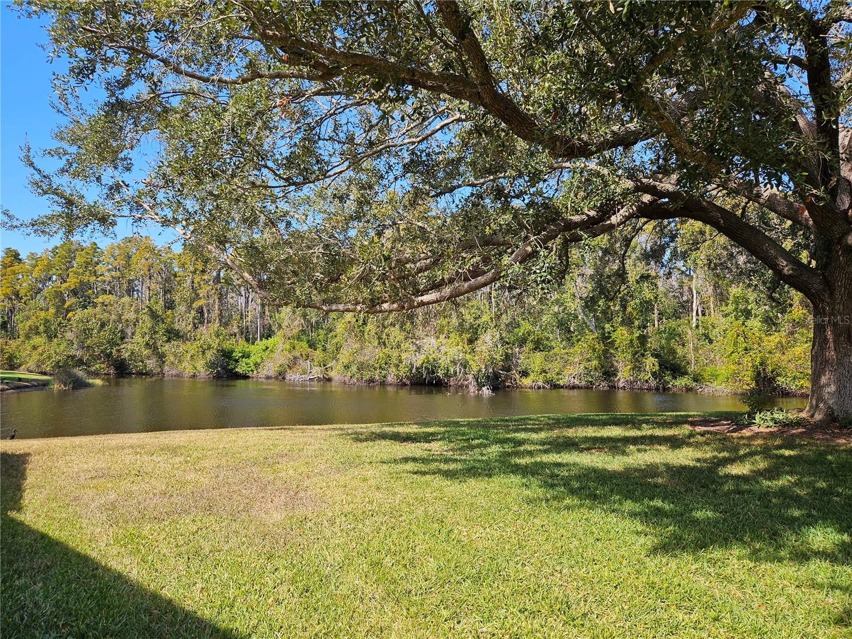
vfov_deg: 58.9
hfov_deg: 73.9
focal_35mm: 23
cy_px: 320
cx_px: 426
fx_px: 566
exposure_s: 1/763
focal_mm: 5.4
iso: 25
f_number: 1.8
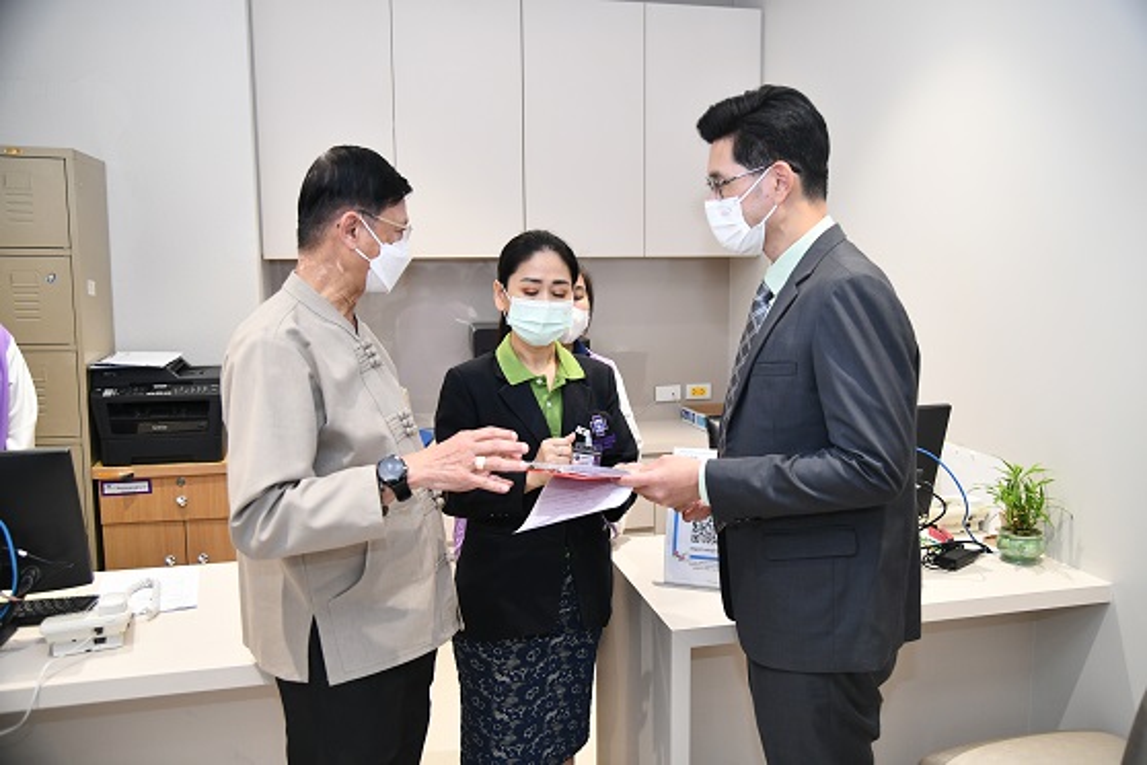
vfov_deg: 43.6
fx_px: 956
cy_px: 382
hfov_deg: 61.9
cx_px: 574
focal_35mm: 30
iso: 1600
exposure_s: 1/125
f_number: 4
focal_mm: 30
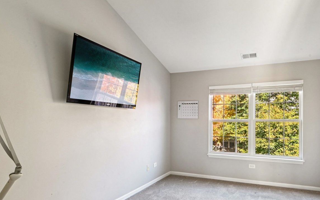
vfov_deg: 52.1
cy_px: 132
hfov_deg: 76.7
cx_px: 183
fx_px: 201
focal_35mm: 23
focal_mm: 16
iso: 400
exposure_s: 1/8
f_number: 13
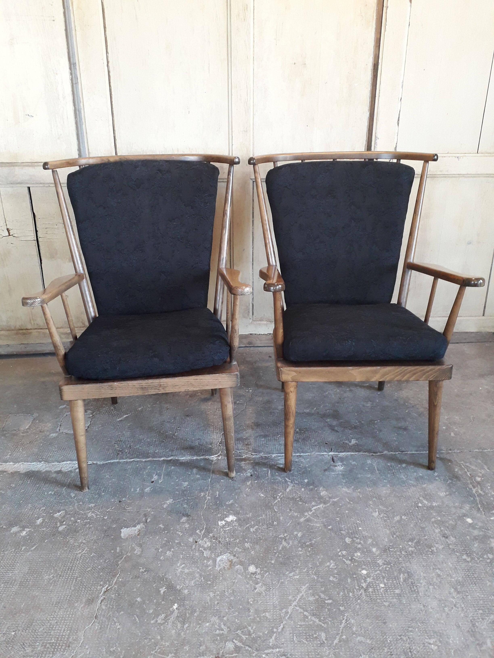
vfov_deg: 65.3
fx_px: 514
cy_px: 329
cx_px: 247
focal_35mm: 27
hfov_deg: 51.4
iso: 160
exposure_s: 1/25
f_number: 1.9
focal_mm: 3.6
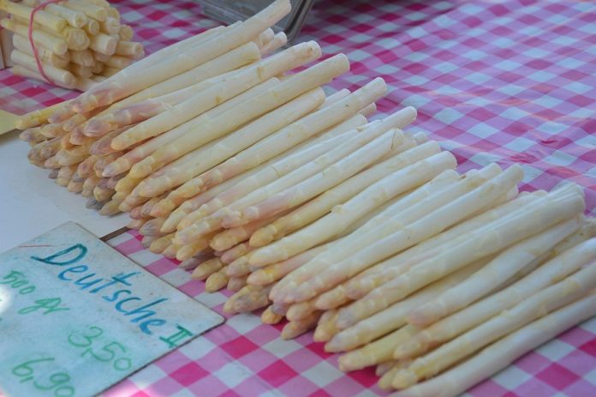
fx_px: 1241
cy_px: 198
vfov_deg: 18.2
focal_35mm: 75
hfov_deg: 27.0
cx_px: 298
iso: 400
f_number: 5
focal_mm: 50
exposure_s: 1/500
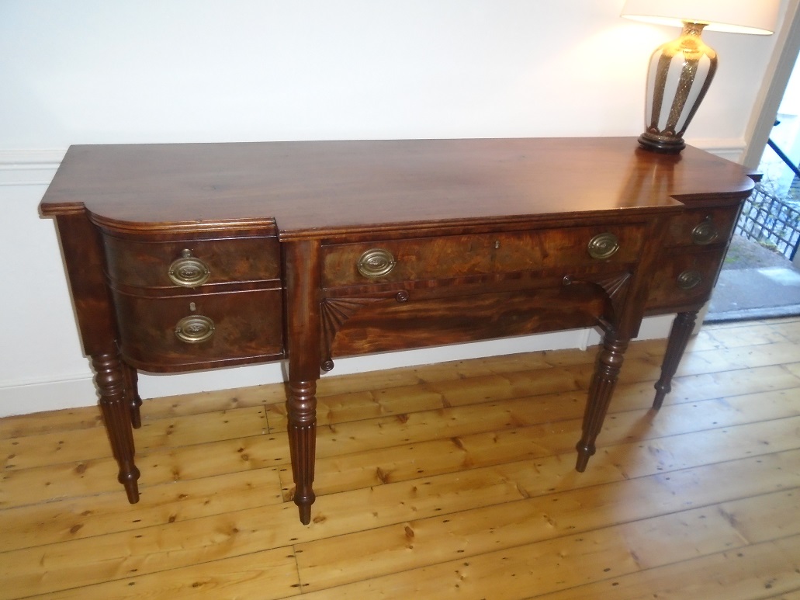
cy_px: 300
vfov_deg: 53.1
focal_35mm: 26
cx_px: 400
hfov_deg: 67.3
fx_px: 601
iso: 400
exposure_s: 1/30
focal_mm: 4.6
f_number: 3.2
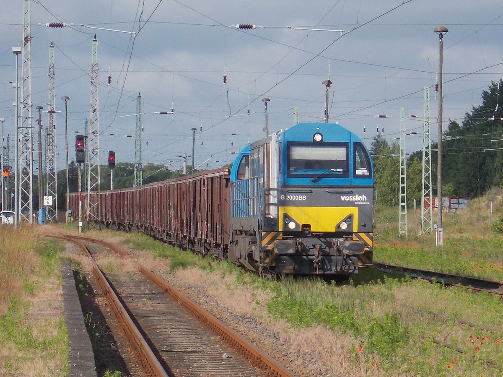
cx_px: 252
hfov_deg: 17.4
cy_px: 188
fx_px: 1641
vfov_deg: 13.1
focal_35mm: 113
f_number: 6
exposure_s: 1/320
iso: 80
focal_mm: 20.1
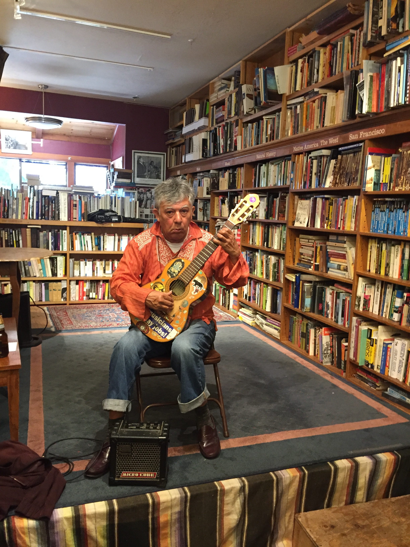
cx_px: 205
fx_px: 458
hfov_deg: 48.2
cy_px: 274
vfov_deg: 61.7
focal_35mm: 29
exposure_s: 1/24
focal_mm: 4.15
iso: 250
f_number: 2.2
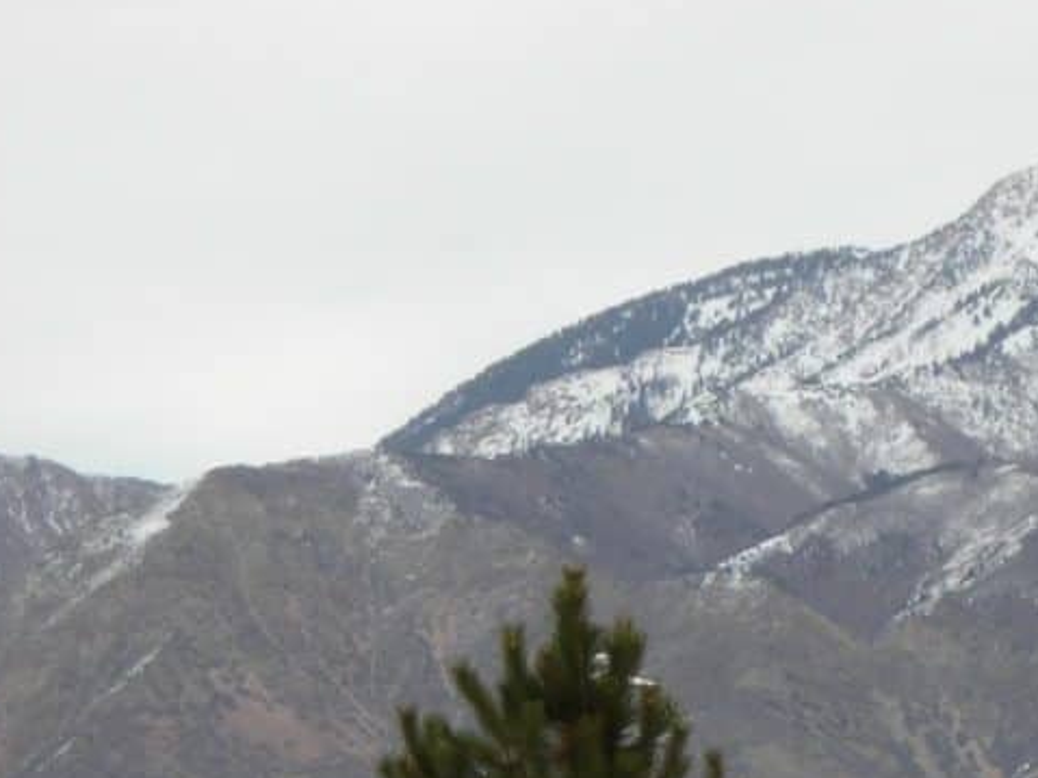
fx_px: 7435
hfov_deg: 8.0
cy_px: 771
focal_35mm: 248
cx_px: 943
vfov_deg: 6.0
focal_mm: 19.2
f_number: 5.3
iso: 50
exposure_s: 1/179
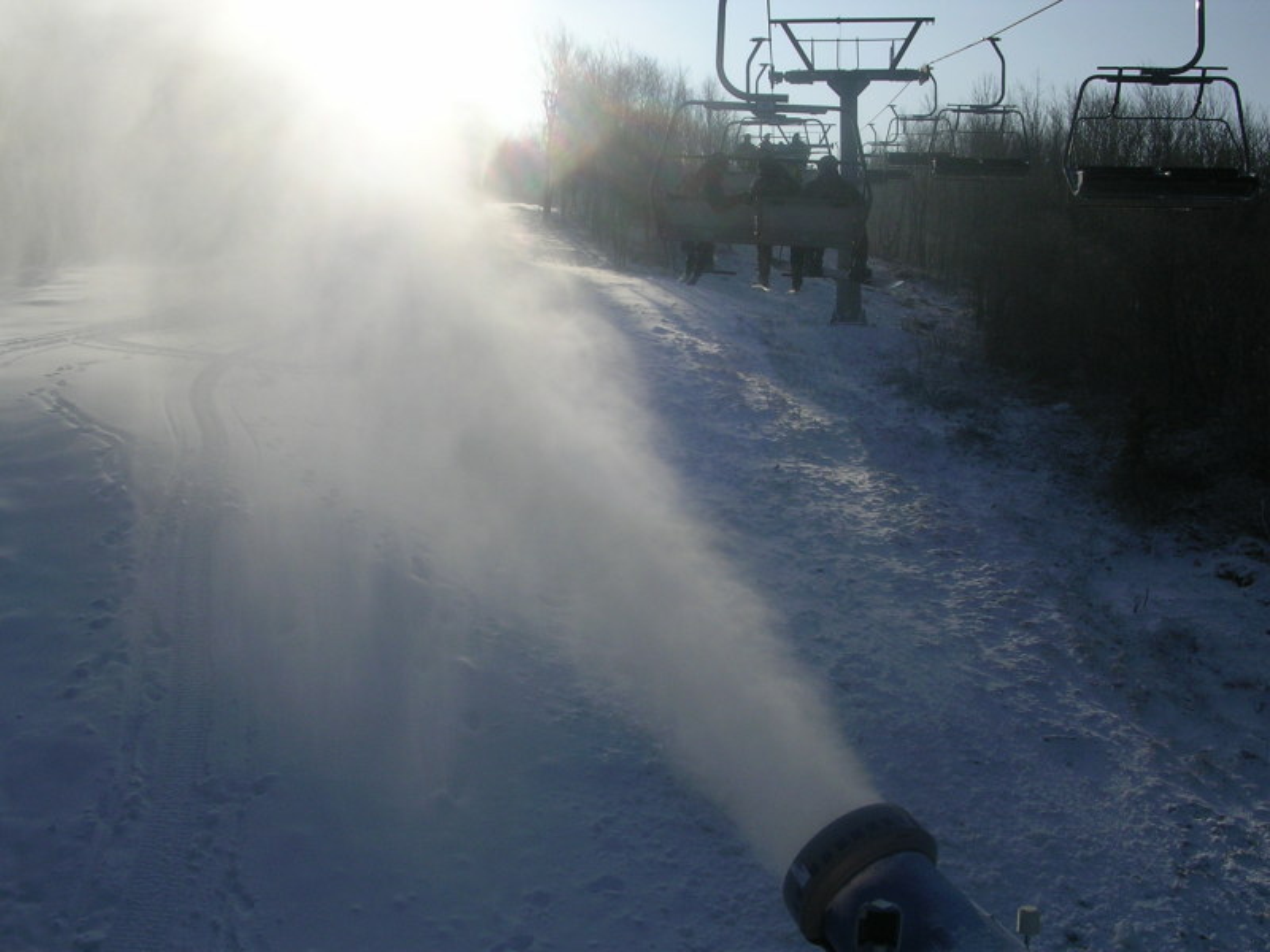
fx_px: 1394
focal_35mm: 38
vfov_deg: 37.7
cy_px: 476
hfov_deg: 49.0
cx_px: 635
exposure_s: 1/963
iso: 50
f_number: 5.6
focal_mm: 5.8
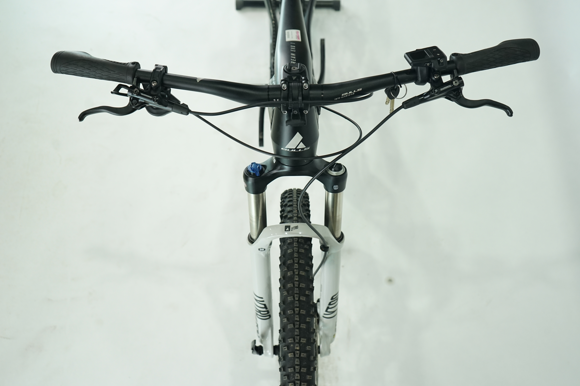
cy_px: 193
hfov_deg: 53.1
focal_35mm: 36
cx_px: 290
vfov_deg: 36.9
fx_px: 580
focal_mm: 36
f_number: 4.5
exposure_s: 1/200
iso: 1000
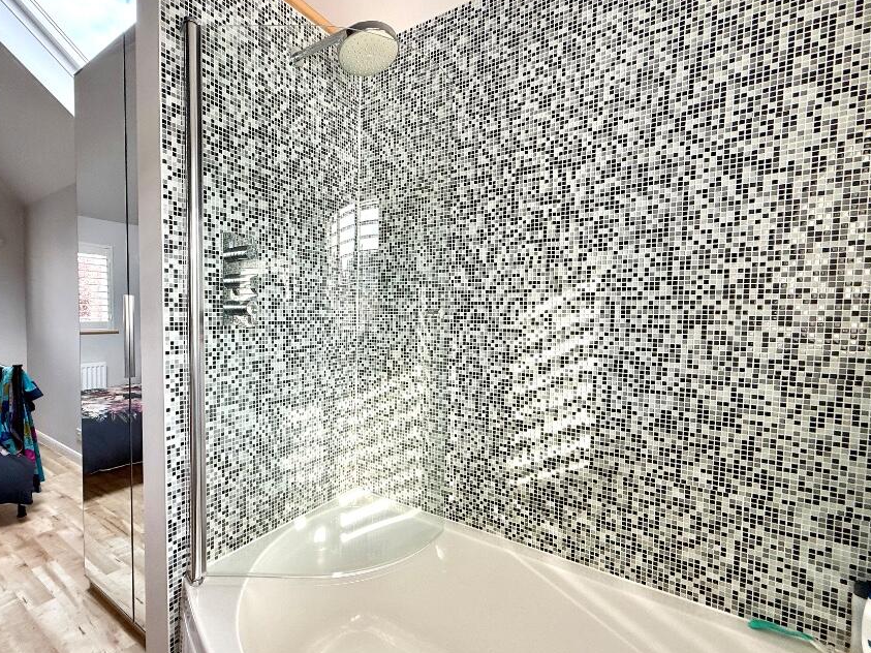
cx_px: 372
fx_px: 428
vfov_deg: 74.7
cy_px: 334
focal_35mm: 17
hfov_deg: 90.4
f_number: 2.2
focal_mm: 2.22
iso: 50
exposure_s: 1/164
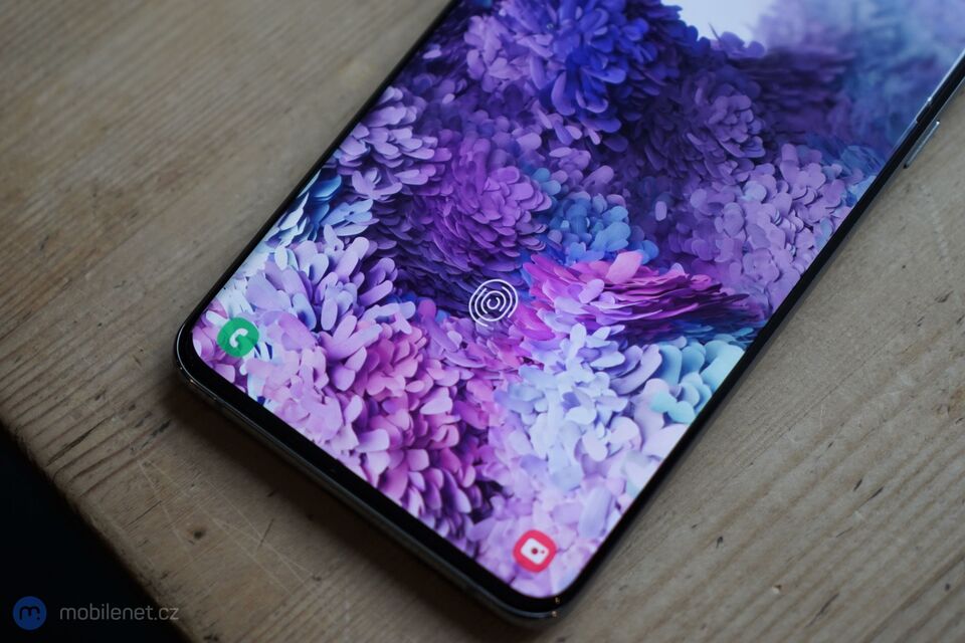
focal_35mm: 70
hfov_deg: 28.8
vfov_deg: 19.5
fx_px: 1876
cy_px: 322
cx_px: 482
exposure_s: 1/100
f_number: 4
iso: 640
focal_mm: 70
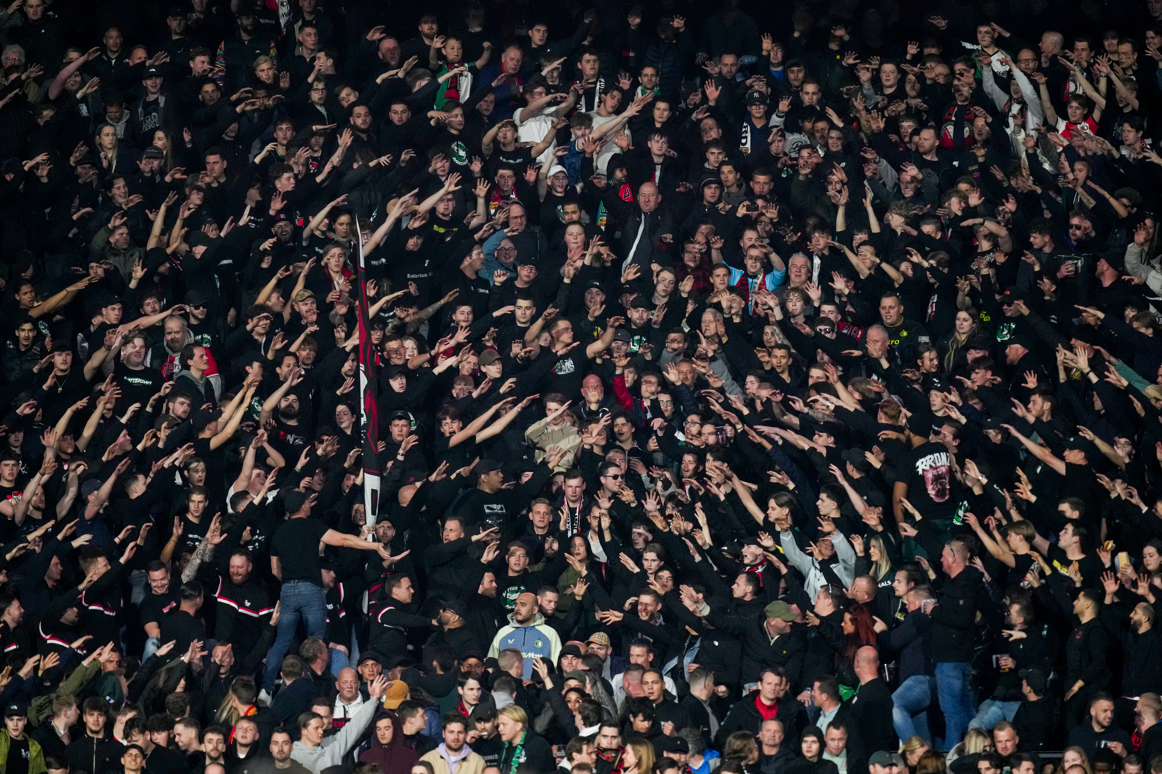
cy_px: 387
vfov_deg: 2.5
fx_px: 18074
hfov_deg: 3.7
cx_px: 581
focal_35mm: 560
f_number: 4
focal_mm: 560
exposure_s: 1/1250
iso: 5000
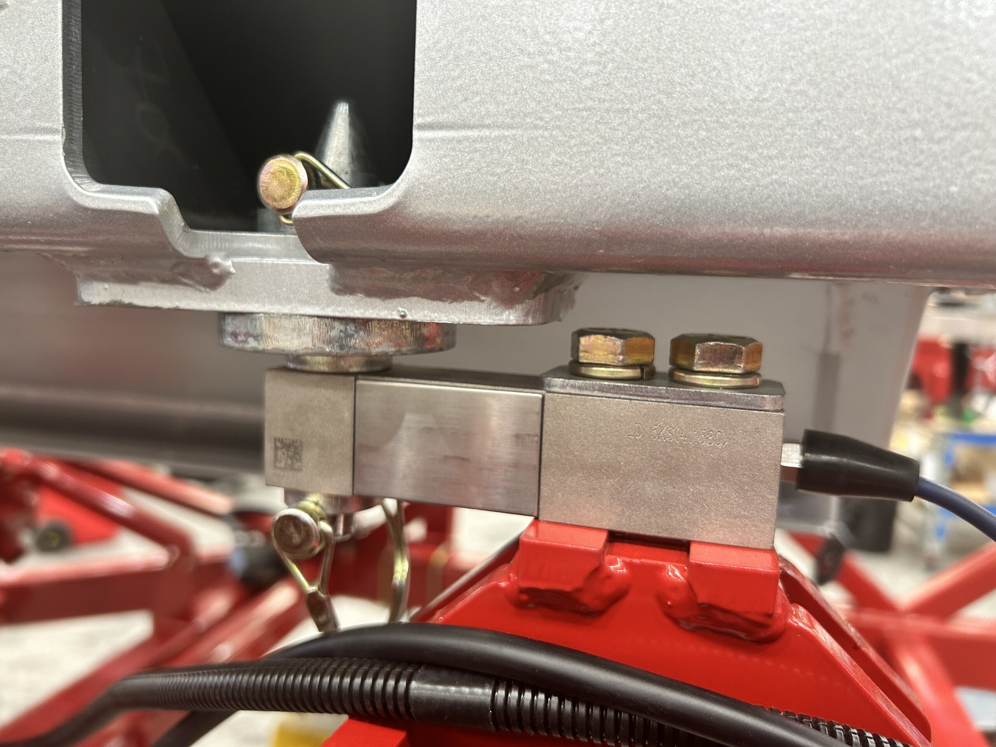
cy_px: 374
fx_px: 748
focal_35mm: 26
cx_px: 498
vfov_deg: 53.1
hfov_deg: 67.3
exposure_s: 1/100
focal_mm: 5.7
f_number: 1.5
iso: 100
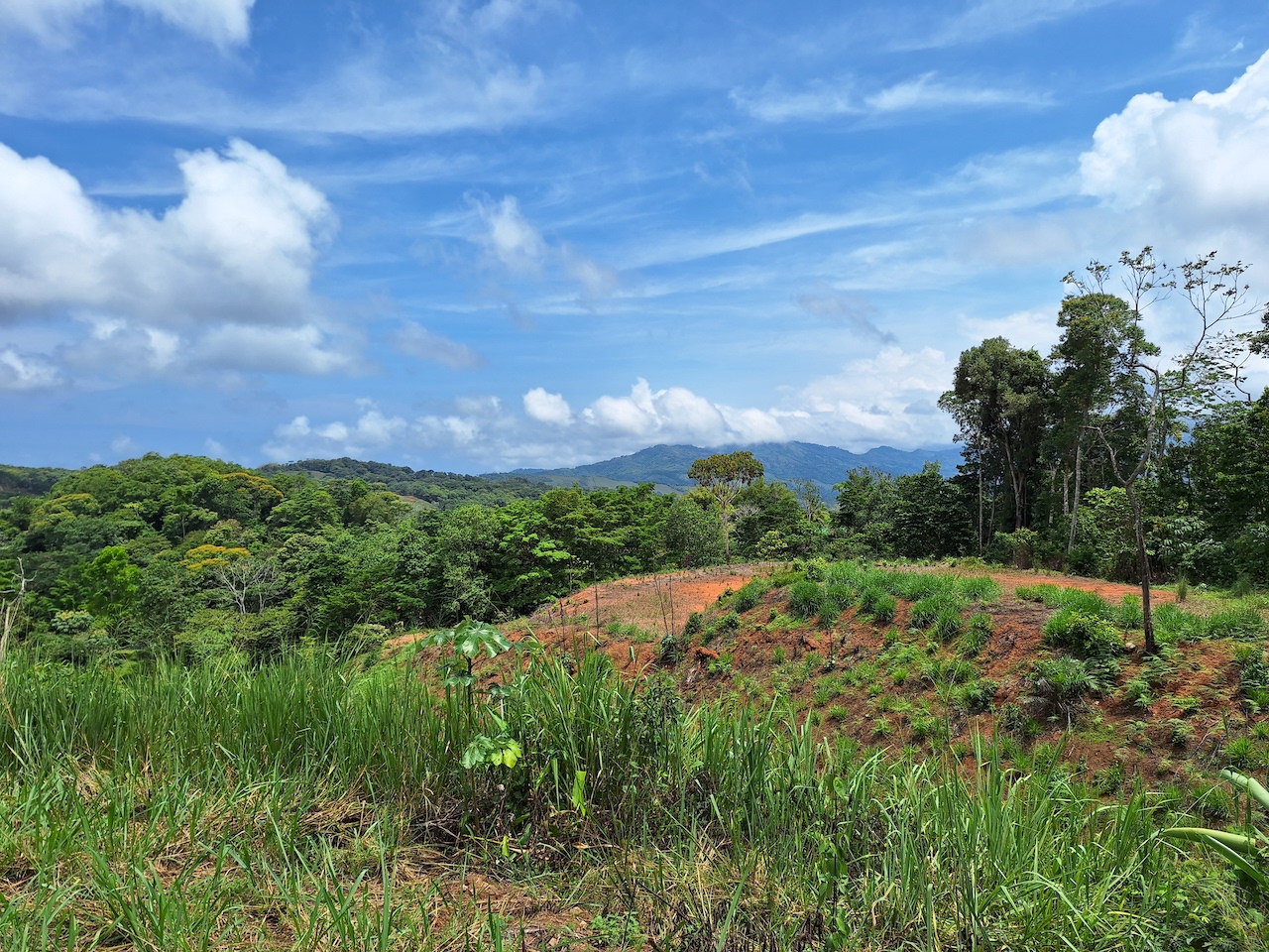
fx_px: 843
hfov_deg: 73.9
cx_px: 634
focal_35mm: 23
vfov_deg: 58.9
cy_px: 476
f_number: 1.8
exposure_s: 1/3968
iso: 40
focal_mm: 5.54
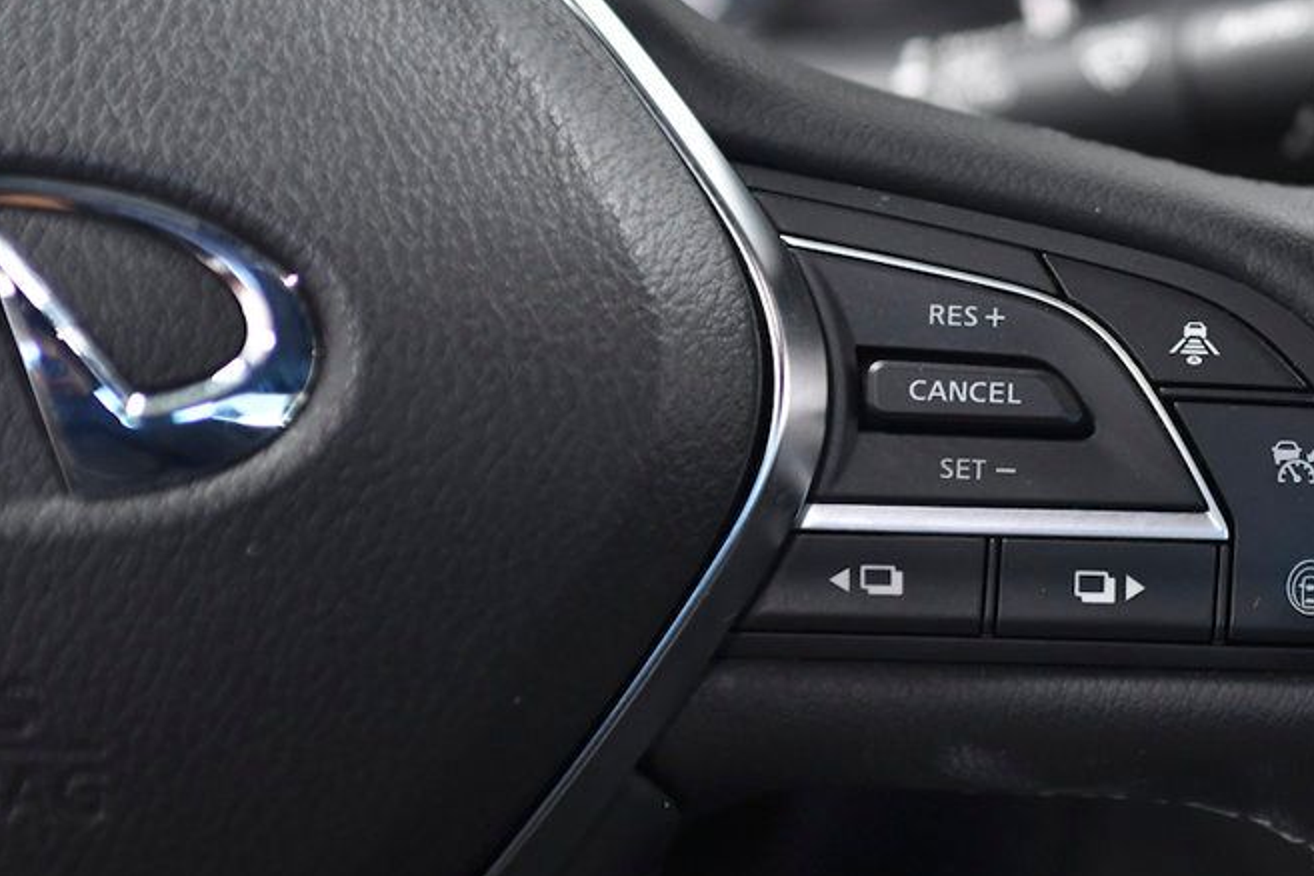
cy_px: 339
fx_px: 4781
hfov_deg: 15.6
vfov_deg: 10.5
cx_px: 970
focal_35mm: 131
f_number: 3.5
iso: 1250
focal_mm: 56
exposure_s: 1/200
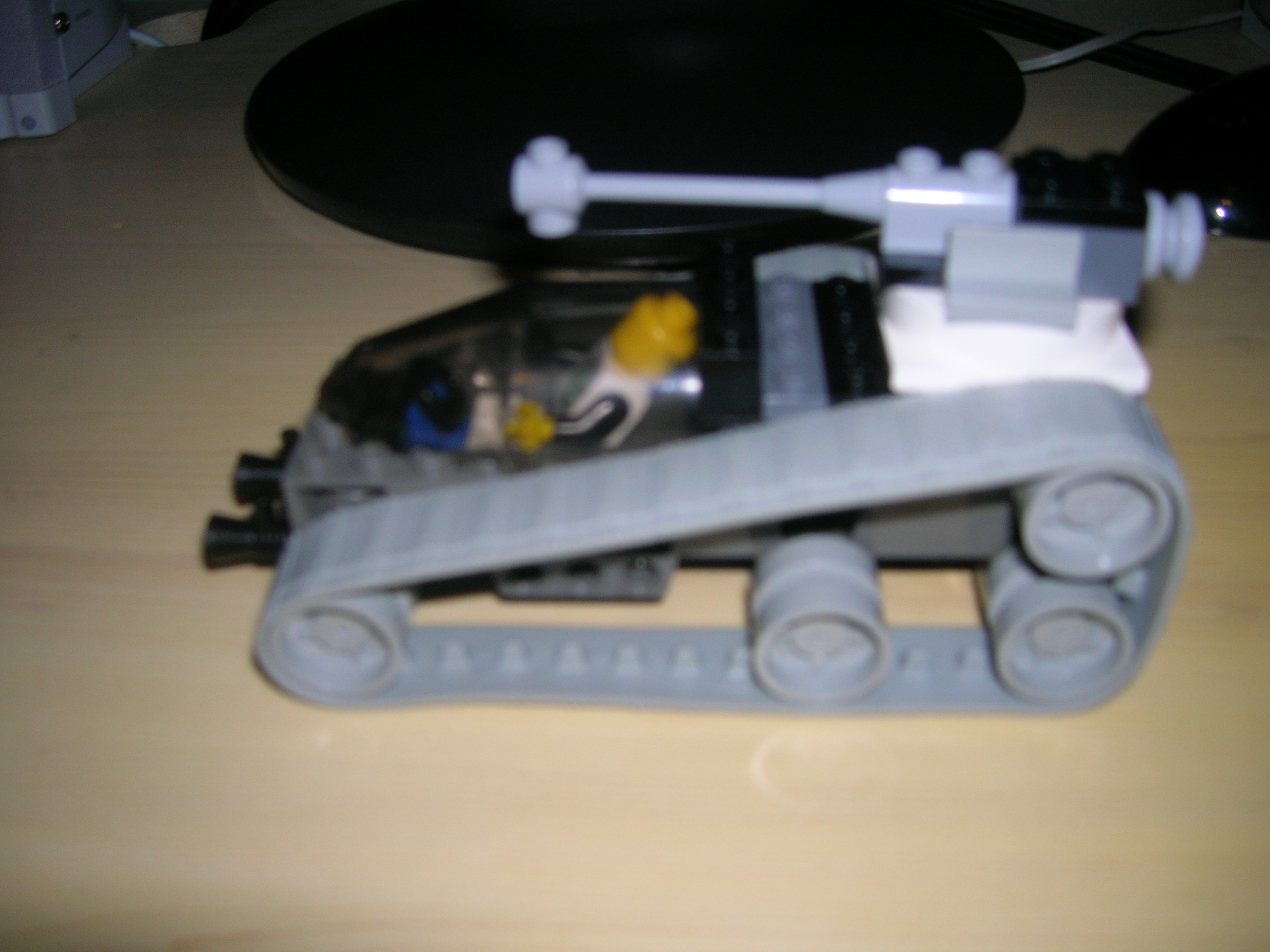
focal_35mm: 34
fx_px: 1247
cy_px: 476
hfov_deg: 54.0
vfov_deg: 41.8
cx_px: 635
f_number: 2.9
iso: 50
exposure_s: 1/60.1
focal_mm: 5.7
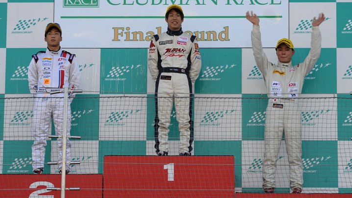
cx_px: 176
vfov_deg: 6.4
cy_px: 88
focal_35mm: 190
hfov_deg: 11.3
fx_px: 1773
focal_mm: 180
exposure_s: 1/90
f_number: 8
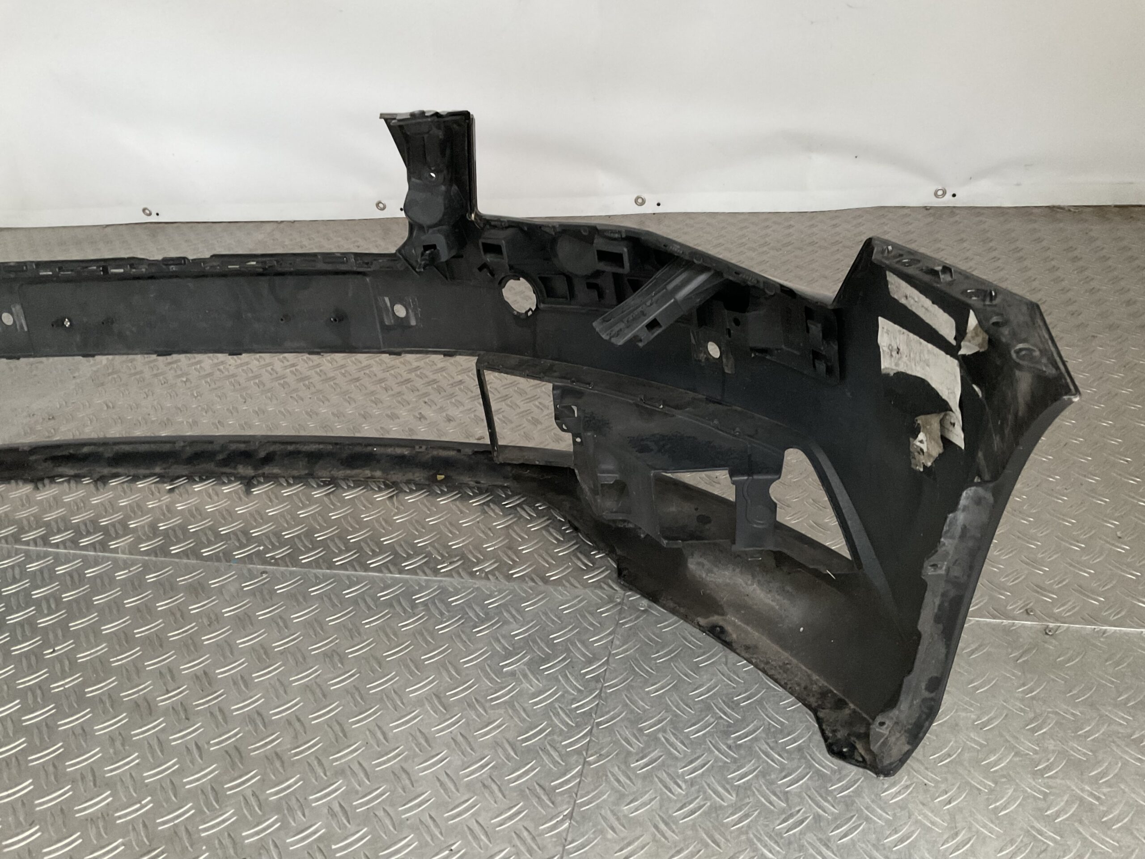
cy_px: 430
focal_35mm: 29
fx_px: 959
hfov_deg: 61.7
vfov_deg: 48.2
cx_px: 572
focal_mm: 3
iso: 320
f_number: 1.8
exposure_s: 1/25
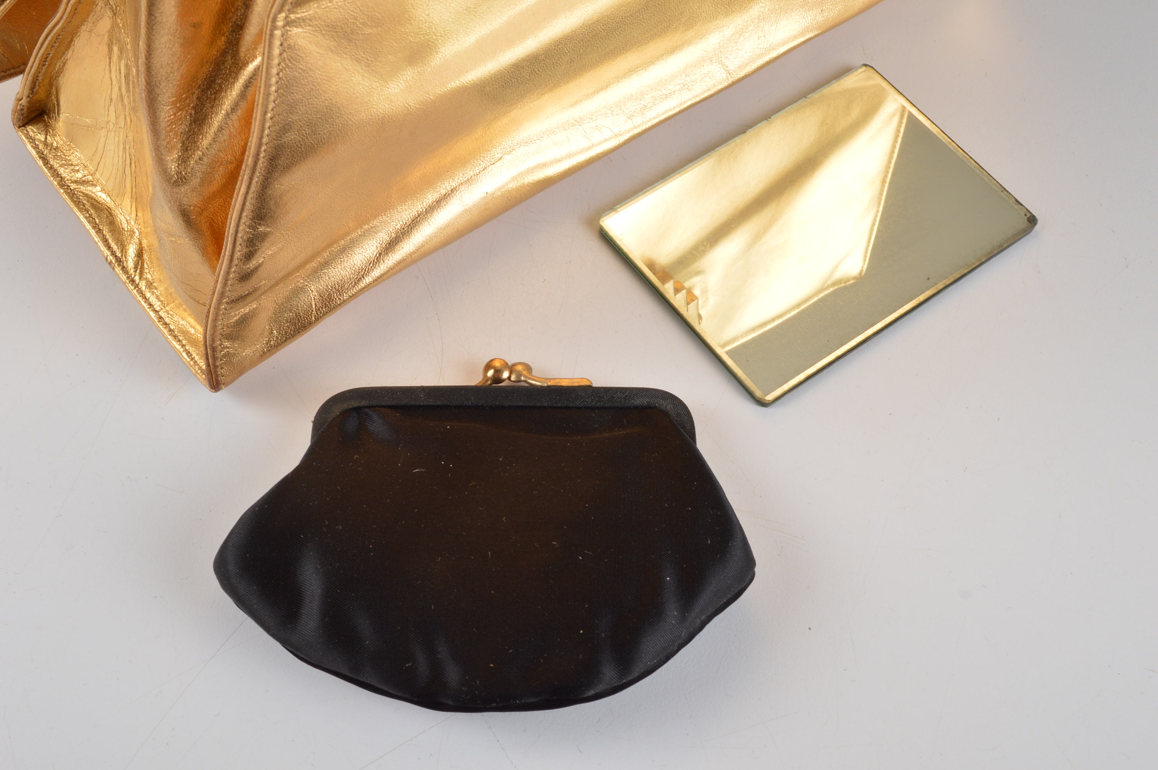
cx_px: 579
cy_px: 385
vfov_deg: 28.0
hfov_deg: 41.1
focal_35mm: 48
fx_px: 1543
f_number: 13
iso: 200
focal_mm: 32
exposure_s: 1/125
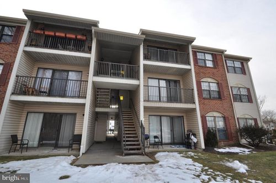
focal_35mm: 15
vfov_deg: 77.2
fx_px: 115
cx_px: 138
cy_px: 92
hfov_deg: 100.5
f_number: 11
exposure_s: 1/200
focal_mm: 10
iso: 200
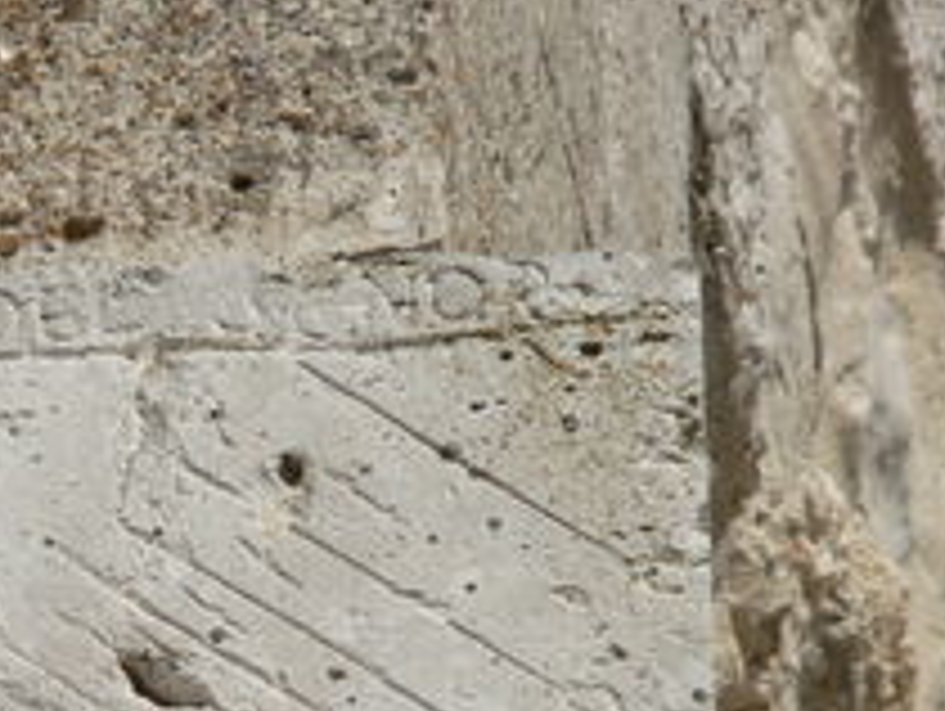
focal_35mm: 979
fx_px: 26757
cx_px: 140
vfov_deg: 1.5
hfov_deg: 2.0
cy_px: 576
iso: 64
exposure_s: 1/800
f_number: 6.3
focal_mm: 72
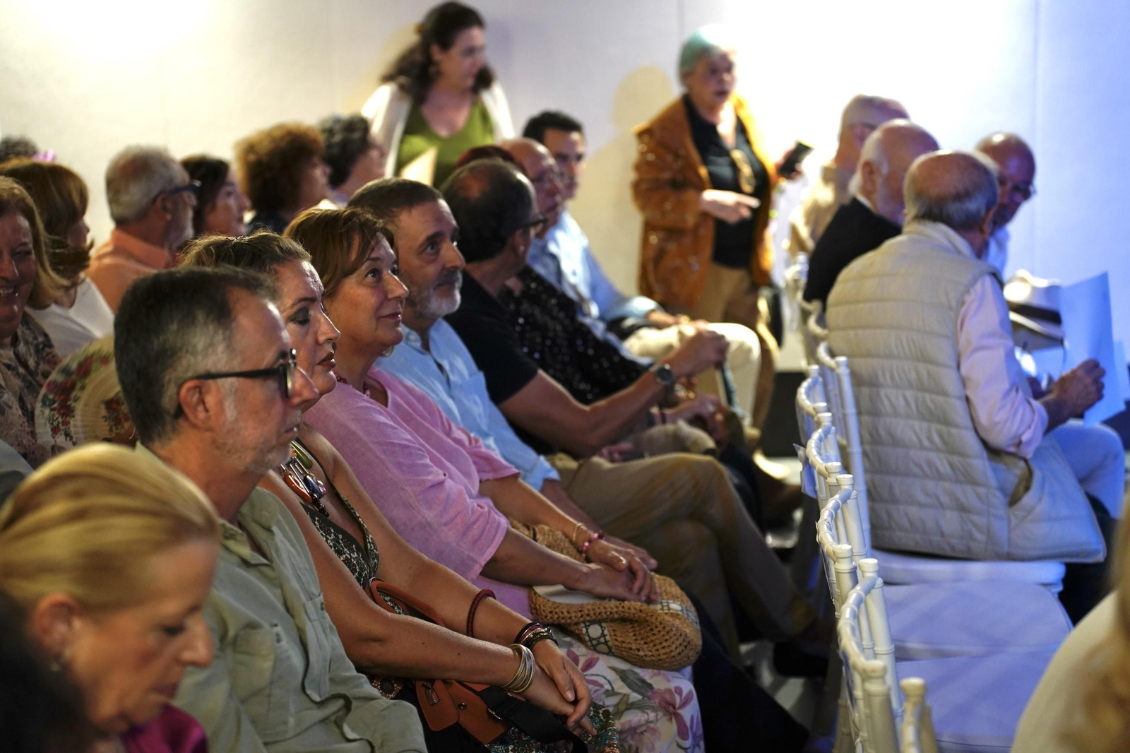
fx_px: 1946
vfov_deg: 21.9
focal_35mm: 62
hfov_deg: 32.4
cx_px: 565
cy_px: 376
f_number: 2.8
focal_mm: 62
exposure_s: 1/80
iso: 2000
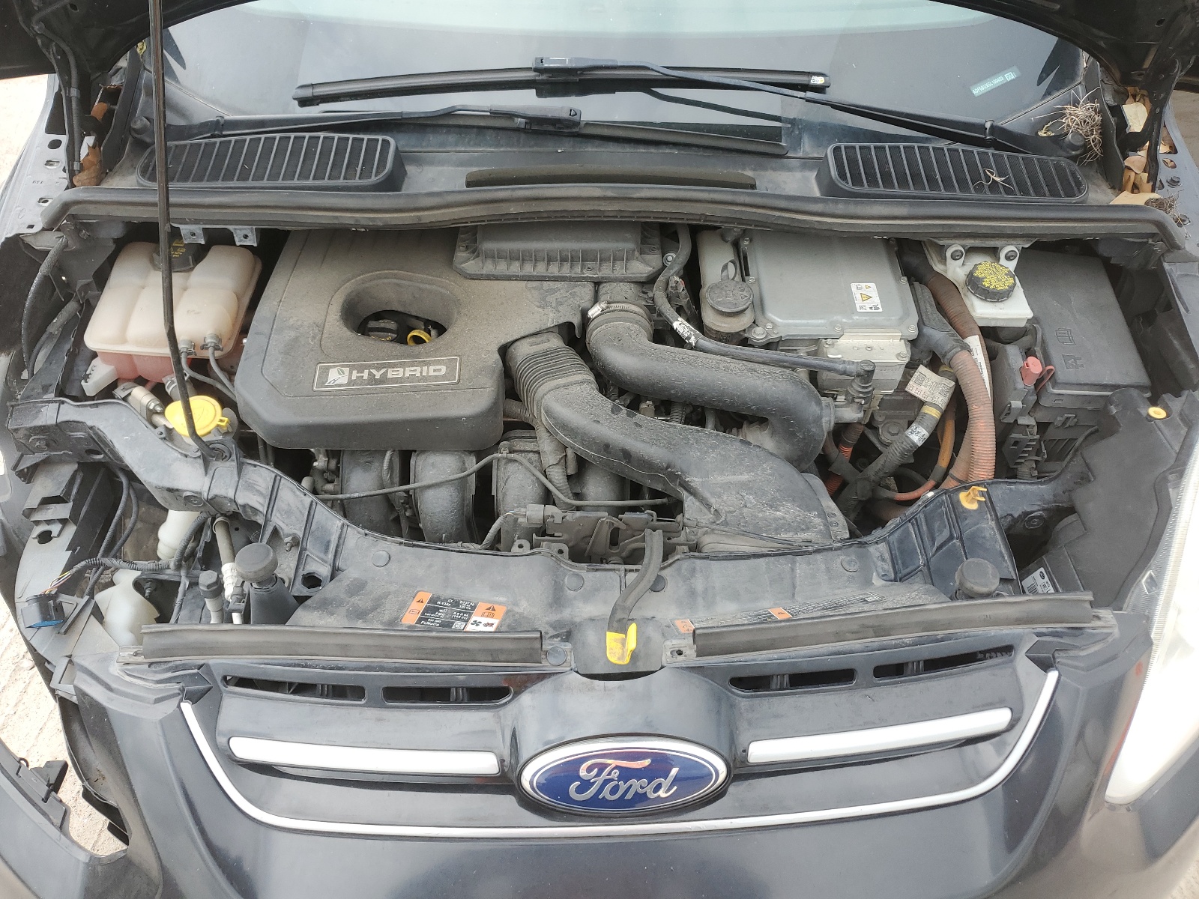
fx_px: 901
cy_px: 450
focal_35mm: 26
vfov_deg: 53.1
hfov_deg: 67.3
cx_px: 600
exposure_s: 1/385
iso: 50
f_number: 1.5
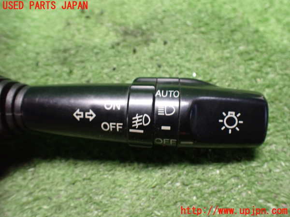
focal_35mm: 30
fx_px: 251
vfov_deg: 46.8
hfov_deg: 60.0
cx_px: 145
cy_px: 108
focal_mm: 5.4
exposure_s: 1/30
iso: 800
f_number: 2.3
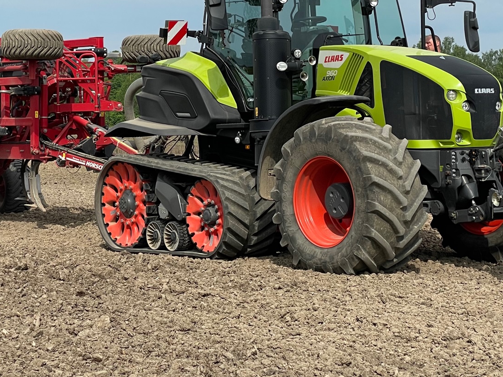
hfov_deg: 20.4
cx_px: 224
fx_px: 1395
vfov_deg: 15.4
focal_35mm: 96
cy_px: 124
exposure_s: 1/2179
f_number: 2
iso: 25
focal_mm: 6
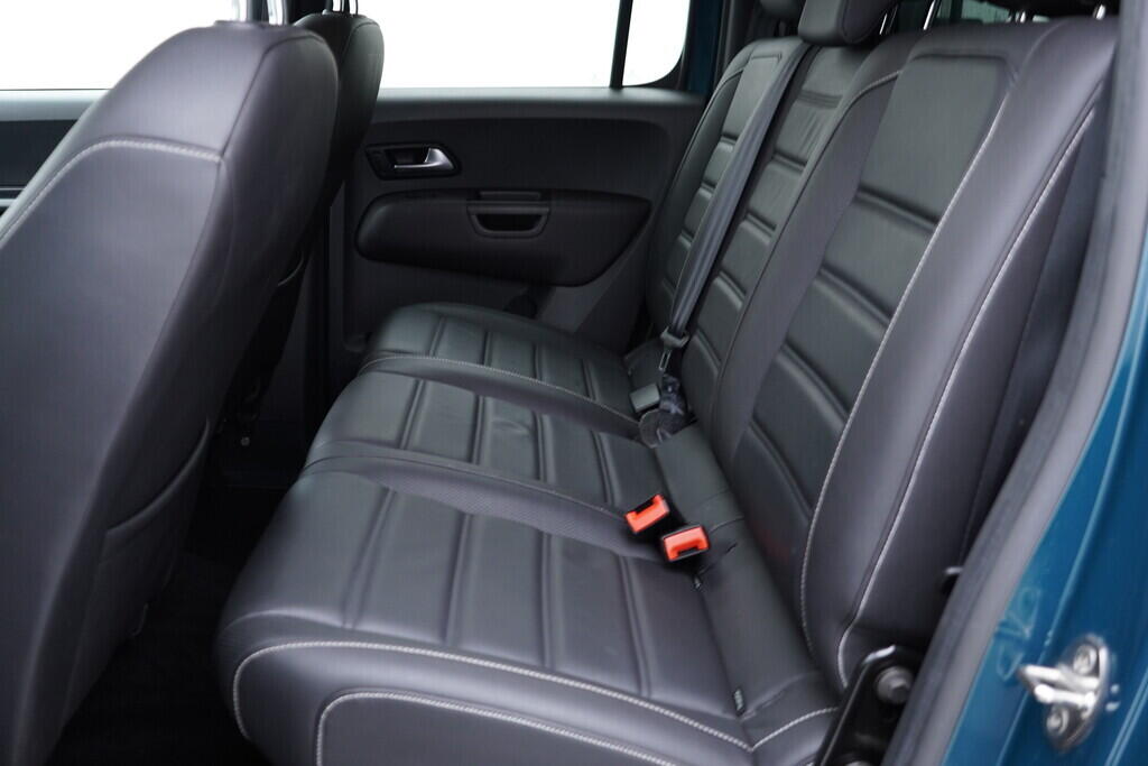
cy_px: 383
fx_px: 1148
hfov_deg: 53.1
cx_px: 574
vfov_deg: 36.9
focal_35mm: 36
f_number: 2.8
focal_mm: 24
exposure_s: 1/40
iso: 400
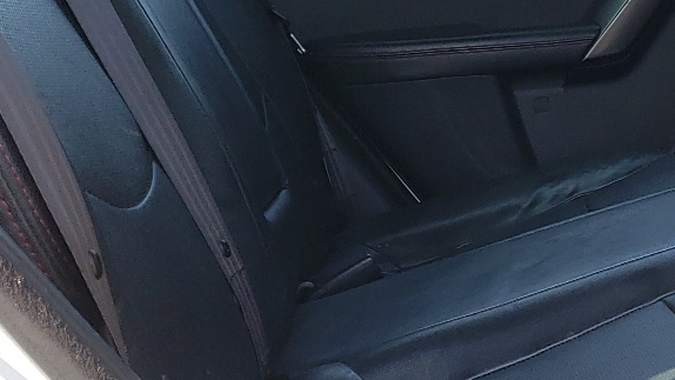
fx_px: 1414
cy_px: 181
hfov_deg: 25.8
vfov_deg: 15.3
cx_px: 637
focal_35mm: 79
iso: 50
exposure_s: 1/588
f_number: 1.5
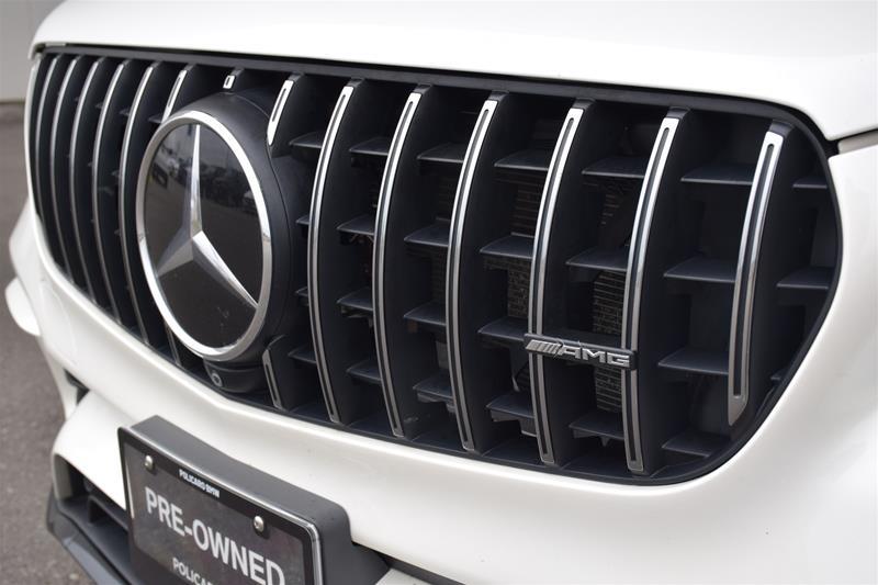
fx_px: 1243
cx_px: 439
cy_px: 292
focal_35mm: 51
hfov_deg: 38.9
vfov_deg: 26.5
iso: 400
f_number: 6.3
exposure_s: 1/160
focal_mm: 34
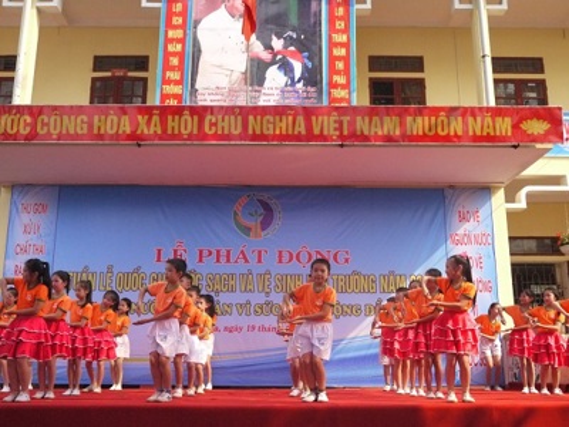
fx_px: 657
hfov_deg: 46.8
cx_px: 284
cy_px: 214
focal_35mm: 40
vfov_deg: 36.0
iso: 1600
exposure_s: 1/4000
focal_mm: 20
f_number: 4.5
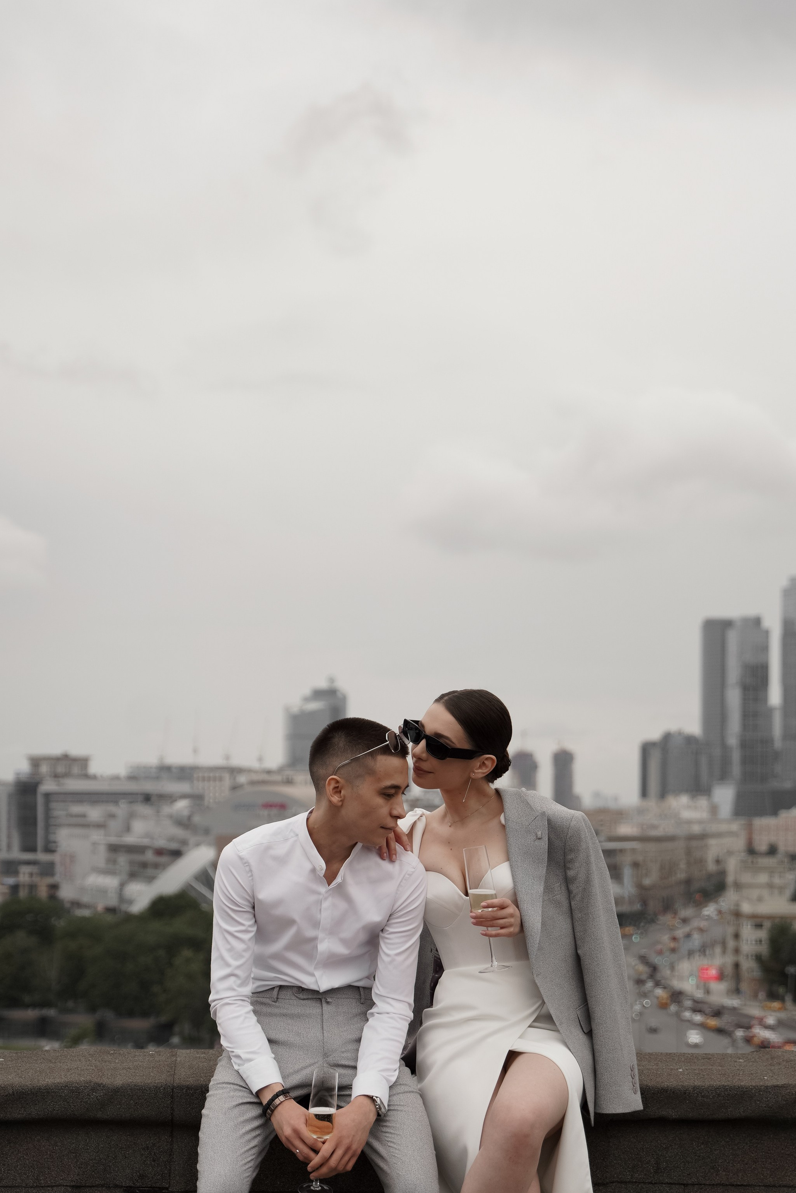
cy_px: 763
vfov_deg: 31.2
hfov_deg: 21.2
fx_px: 2123
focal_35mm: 64
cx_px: 400
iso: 200
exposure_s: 1/3200
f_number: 2.8
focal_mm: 48
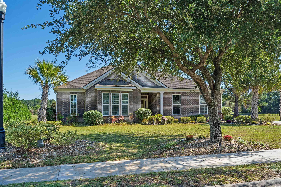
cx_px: 140
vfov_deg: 43.6
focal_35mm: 30
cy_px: 94
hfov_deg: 61.9
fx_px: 234
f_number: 8
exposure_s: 1/80
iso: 320
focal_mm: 30
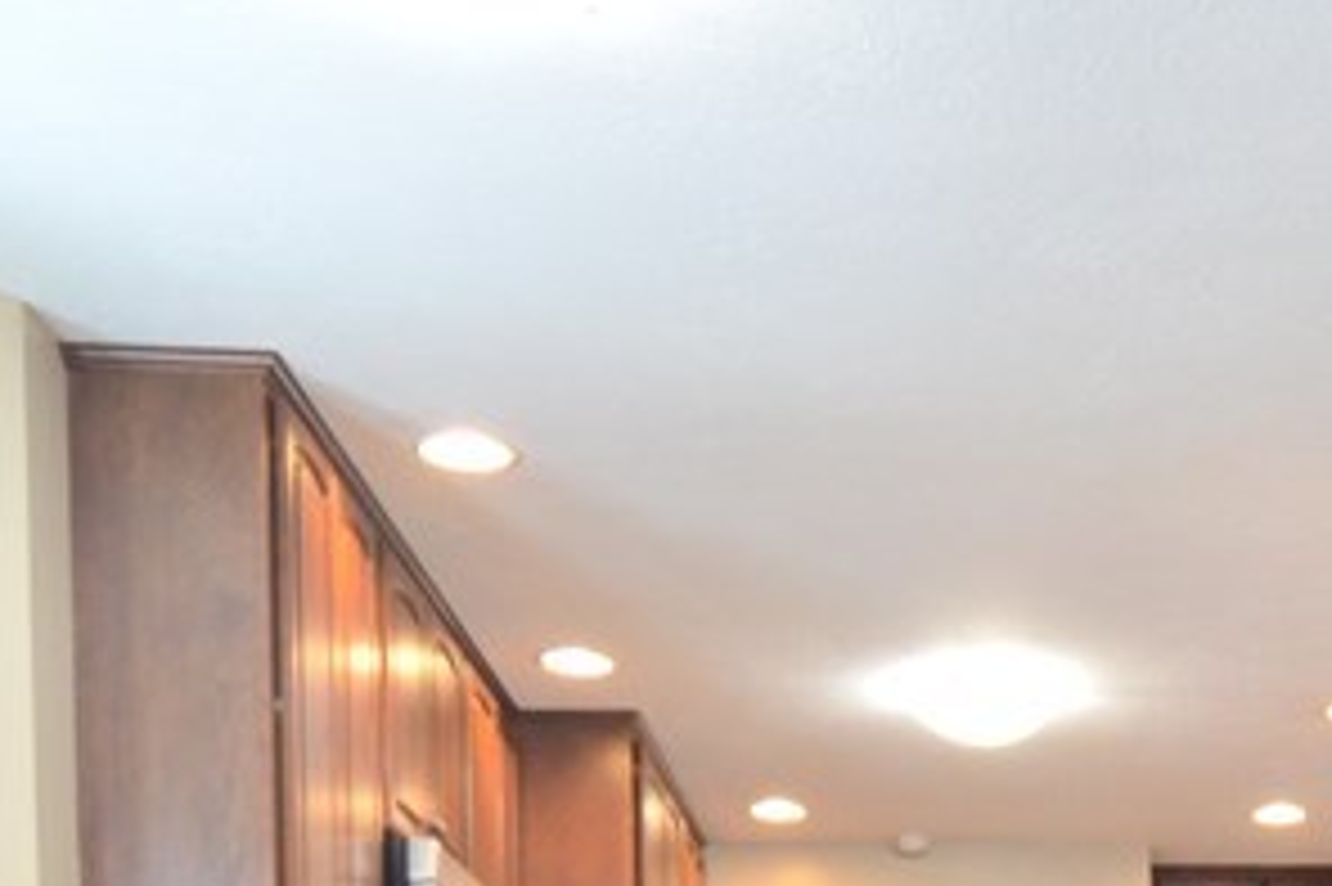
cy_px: 1385
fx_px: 2034
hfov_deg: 34.8
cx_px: 1114
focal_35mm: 55
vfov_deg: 20.5
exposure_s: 1/60
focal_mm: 10
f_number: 3.5
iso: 560
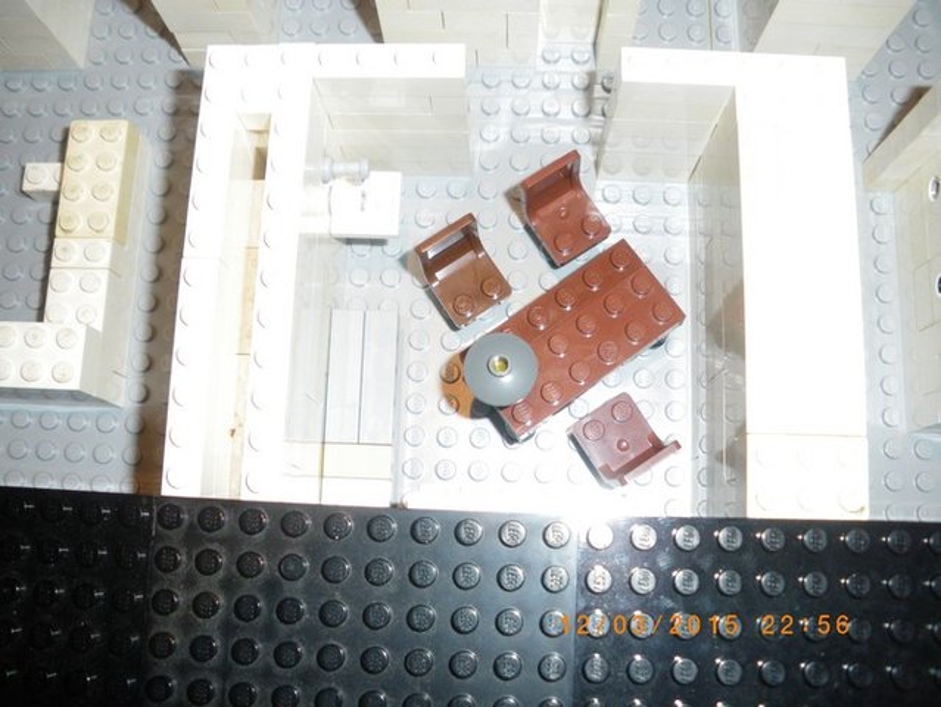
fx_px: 979
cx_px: 470
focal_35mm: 36
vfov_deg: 39.7
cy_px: 354
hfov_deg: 51.3
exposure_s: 1/50
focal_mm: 6.3
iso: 320
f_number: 3.5
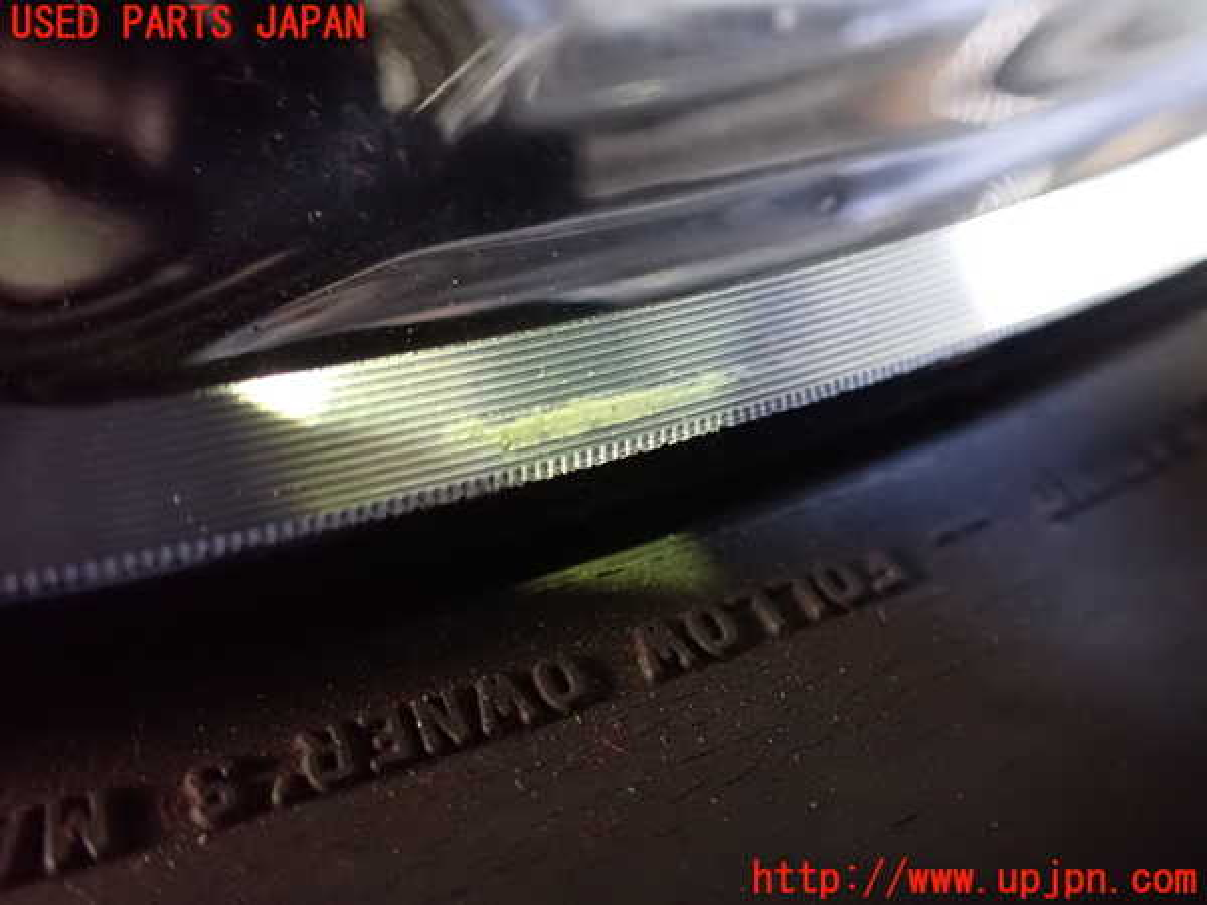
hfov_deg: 60.0
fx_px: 1046
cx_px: 604
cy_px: 452
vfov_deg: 46.8
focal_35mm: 30
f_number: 2.3
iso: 1600
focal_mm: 5.4
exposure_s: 1/25
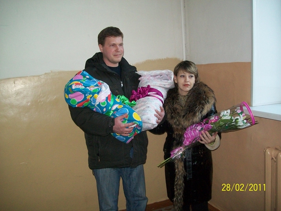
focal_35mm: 36
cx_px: 140
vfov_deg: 39.7
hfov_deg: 51.3
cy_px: 106
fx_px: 292
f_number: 2.7
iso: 160
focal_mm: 6
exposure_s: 1/60
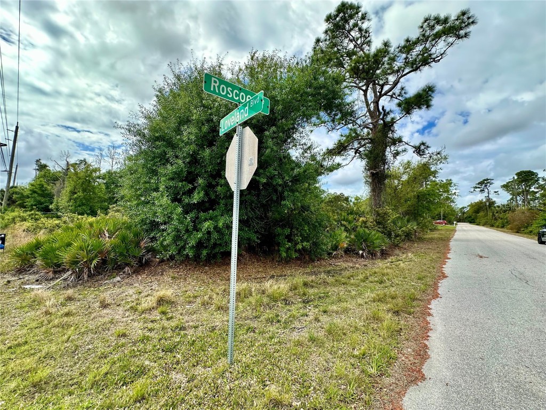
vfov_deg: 85.7
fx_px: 221
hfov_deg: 102.1
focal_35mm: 14
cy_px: 205
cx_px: 273
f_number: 2.2
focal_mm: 2.22
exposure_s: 1/716
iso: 40
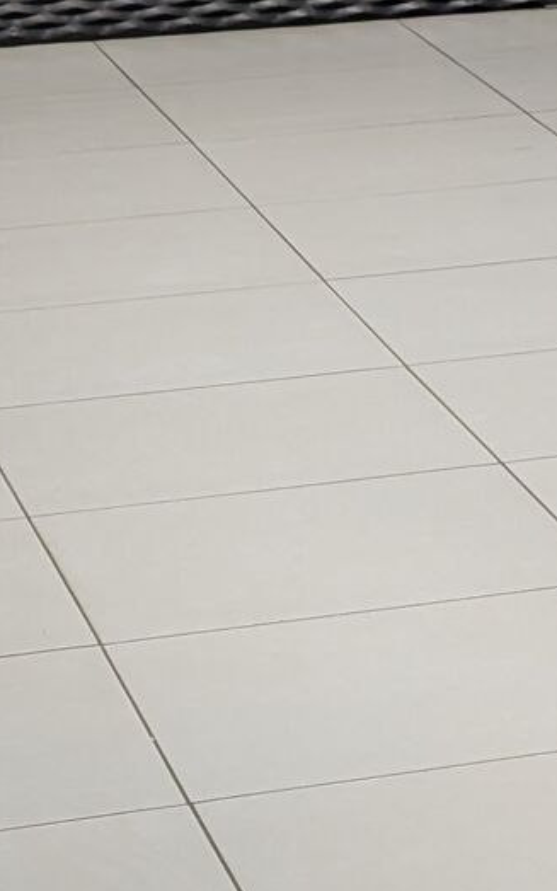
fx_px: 4541
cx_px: 1536
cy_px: -215
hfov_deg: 6.5
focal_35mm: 187
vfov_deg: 11.0
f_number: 1.85
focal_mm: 6.81
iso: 42
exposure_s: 1/125
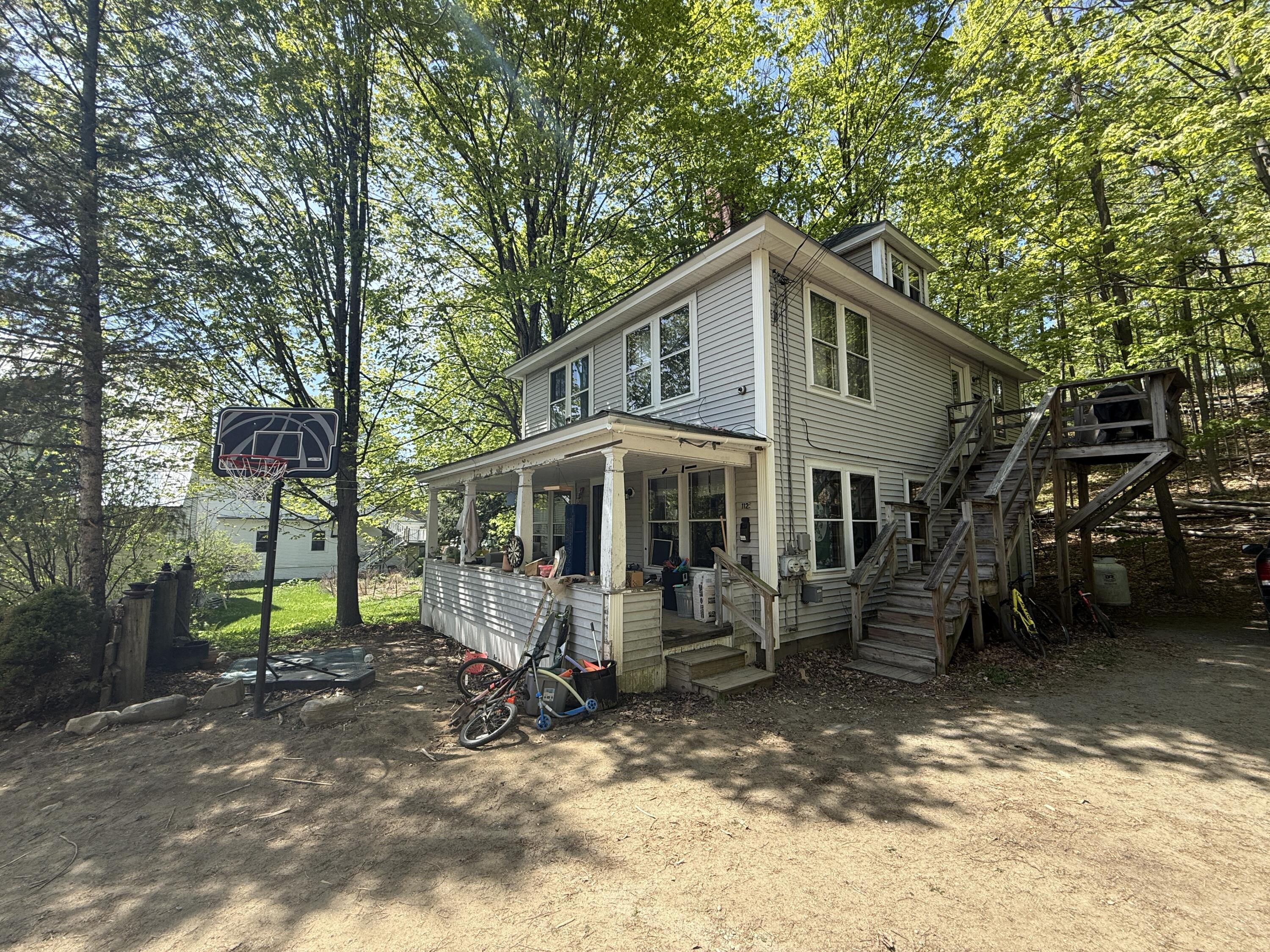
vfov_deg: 85.7
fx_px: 514
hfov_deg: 102.1
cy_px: 476
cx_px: 635
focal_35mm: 14
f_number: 2.2
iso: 50
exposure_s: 1/518
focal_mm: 2.22
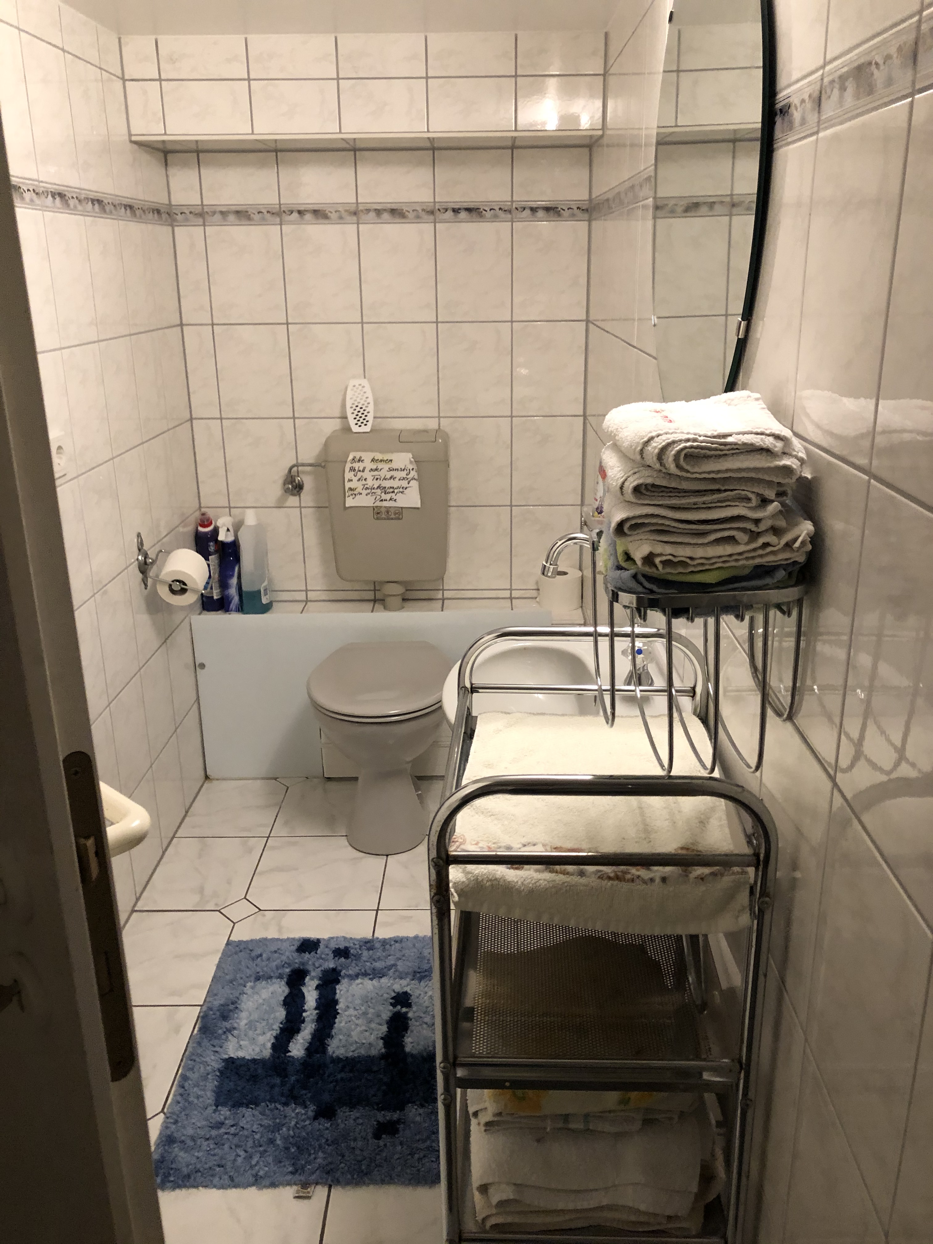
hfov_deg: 49.7
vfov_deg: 63.4
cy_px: 622
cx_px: 466
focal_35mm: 28
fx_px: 1006
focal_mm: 3.99
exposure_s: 1/17
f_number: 1.8
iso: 100
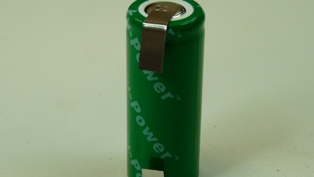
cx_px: 157
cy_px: 96
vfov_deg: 10.6
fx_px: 949
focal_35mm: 114
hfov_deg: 18.8
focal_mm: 10.4
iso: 100
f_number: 3.2
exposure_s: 1/60
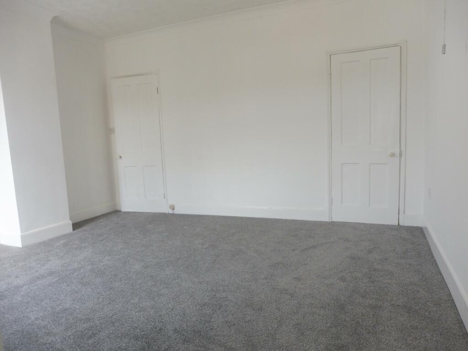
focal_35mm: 24
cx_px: 234
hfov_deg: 71.6
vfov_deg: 56.8
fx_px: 324
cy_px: 176
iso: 125
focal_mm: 4.3
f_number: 3.3
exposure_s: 1/60
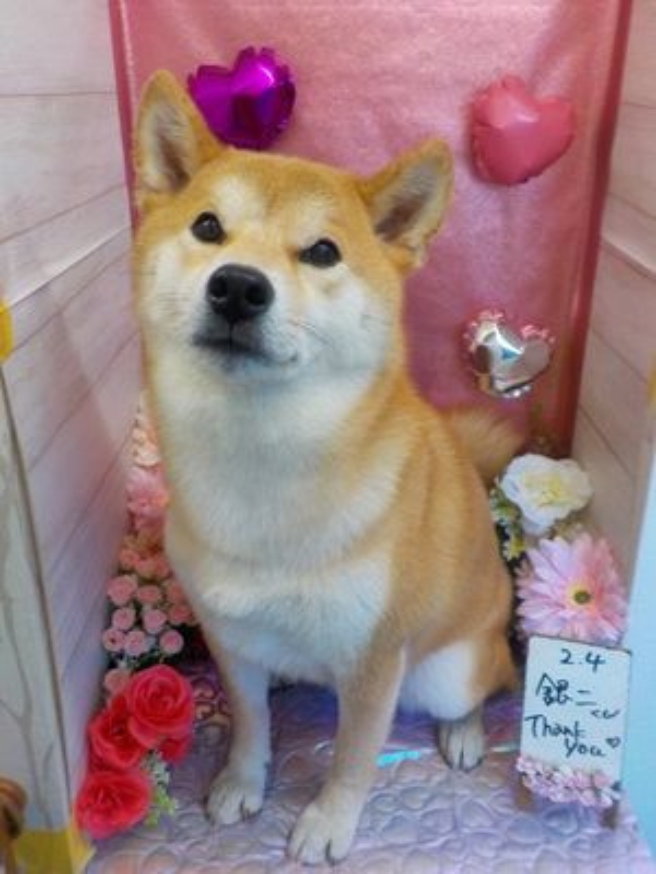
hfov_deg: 46.8
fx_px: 758
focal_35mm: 30
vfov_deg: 60.0
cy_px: 437
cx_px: 328
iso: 140
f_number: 3.3
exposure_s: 1/30
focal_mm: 4.1
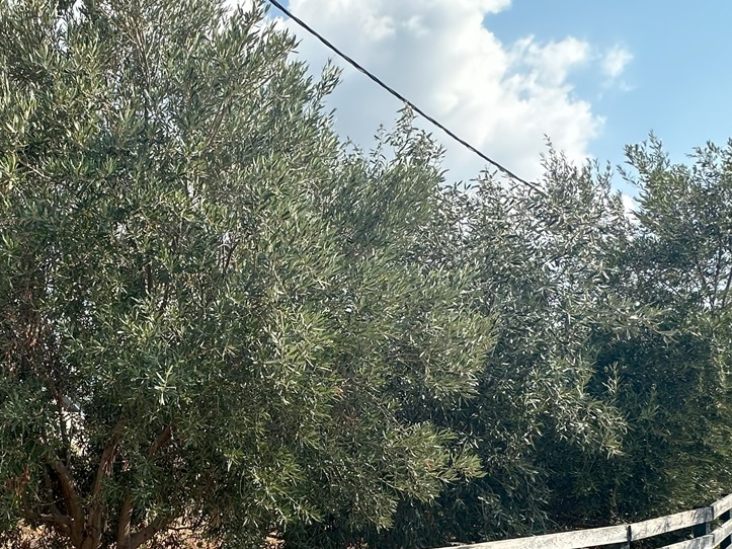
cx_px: 123
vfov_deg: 43.9
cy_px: 416
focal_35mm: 31
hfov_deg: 53.5
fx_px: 655
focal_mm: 2.22
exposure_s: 1/596
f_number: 2.2
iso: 40
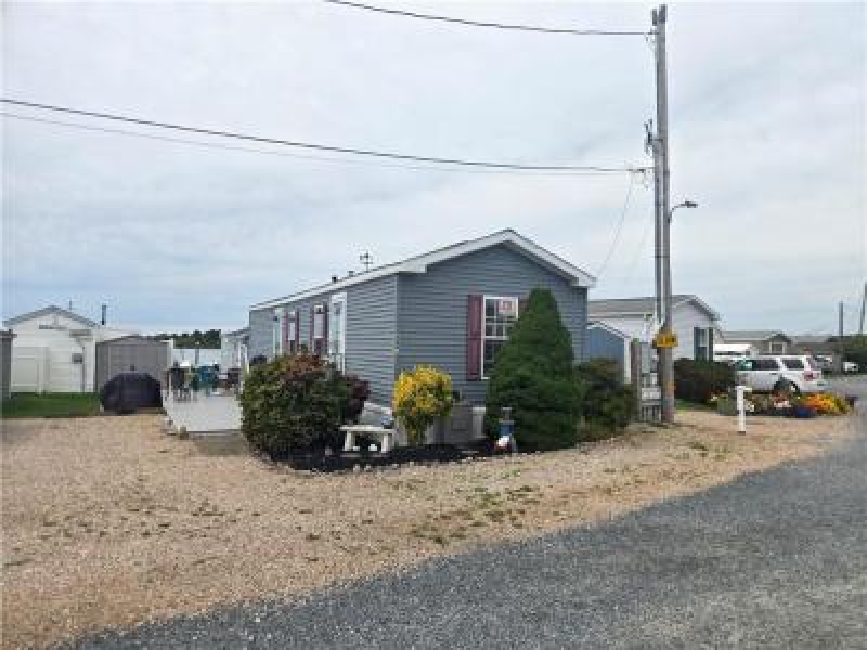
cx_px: 434
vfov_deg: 58.9
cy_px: 325
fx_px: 576
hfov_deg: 73.9
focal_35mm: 23
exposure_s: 1/1799
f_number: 1.8
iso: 25
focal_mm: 5.4
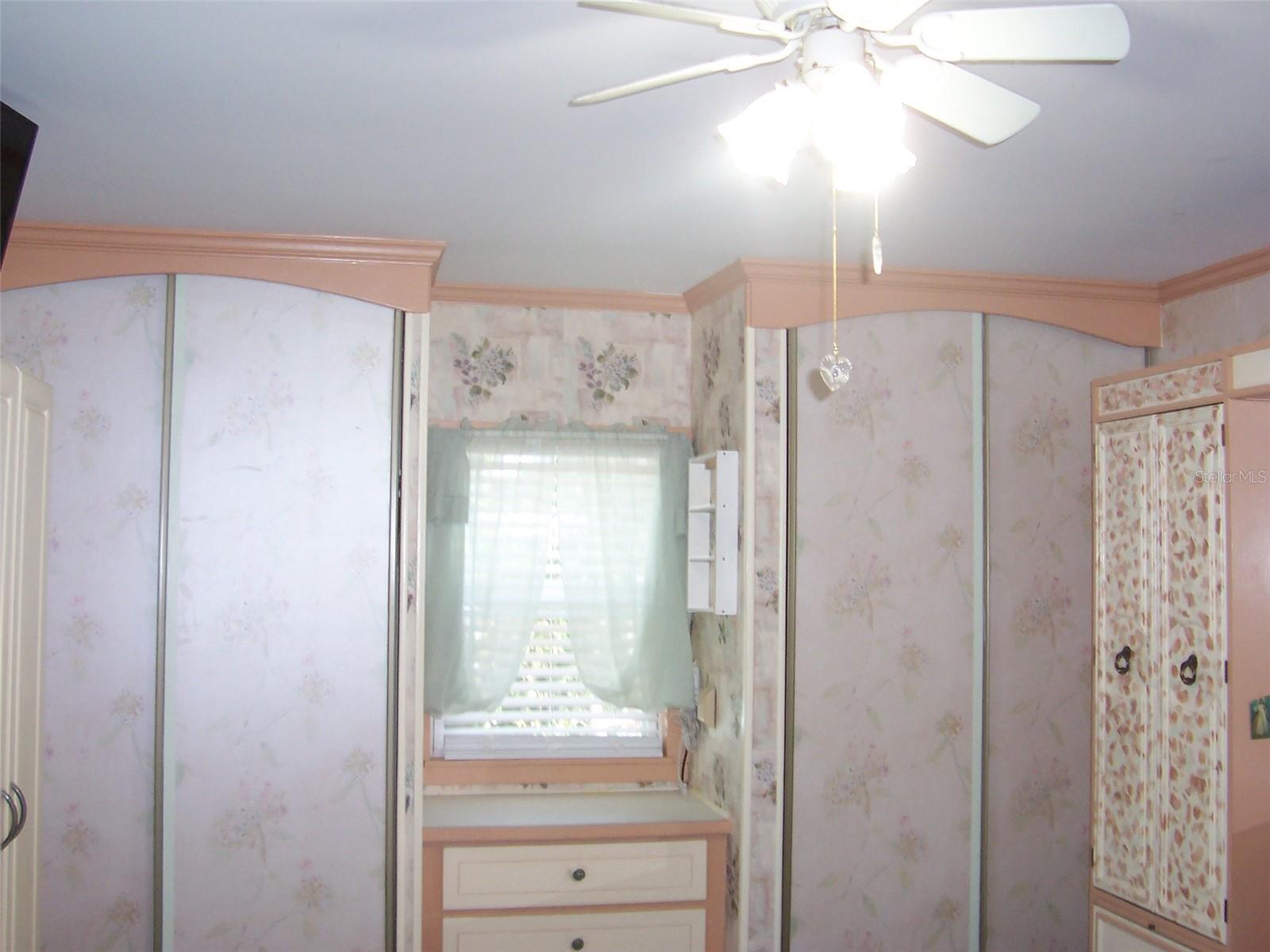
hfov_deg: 50.1
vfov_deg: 38.7
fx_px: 1357
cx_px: 635
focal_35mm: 37
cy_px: 476
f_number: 2.8
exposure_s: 1/60
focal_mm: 5.6
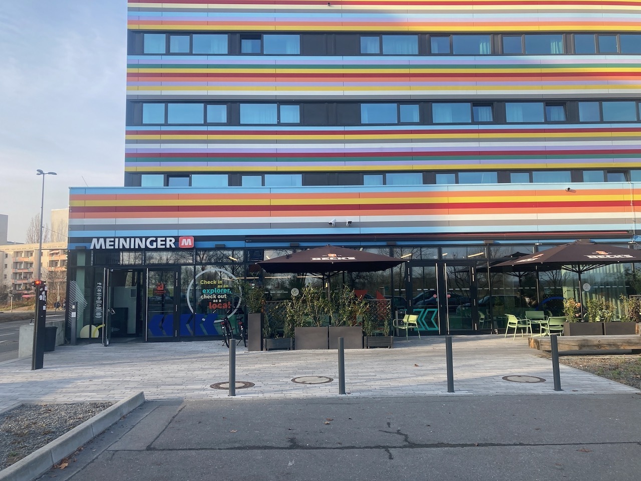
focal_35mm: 28
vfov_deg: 49.7
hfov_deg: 63.4
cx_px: 320
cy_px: 240
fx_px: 518
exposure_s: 1/521
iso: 20
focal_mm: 3.99
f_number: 1.8
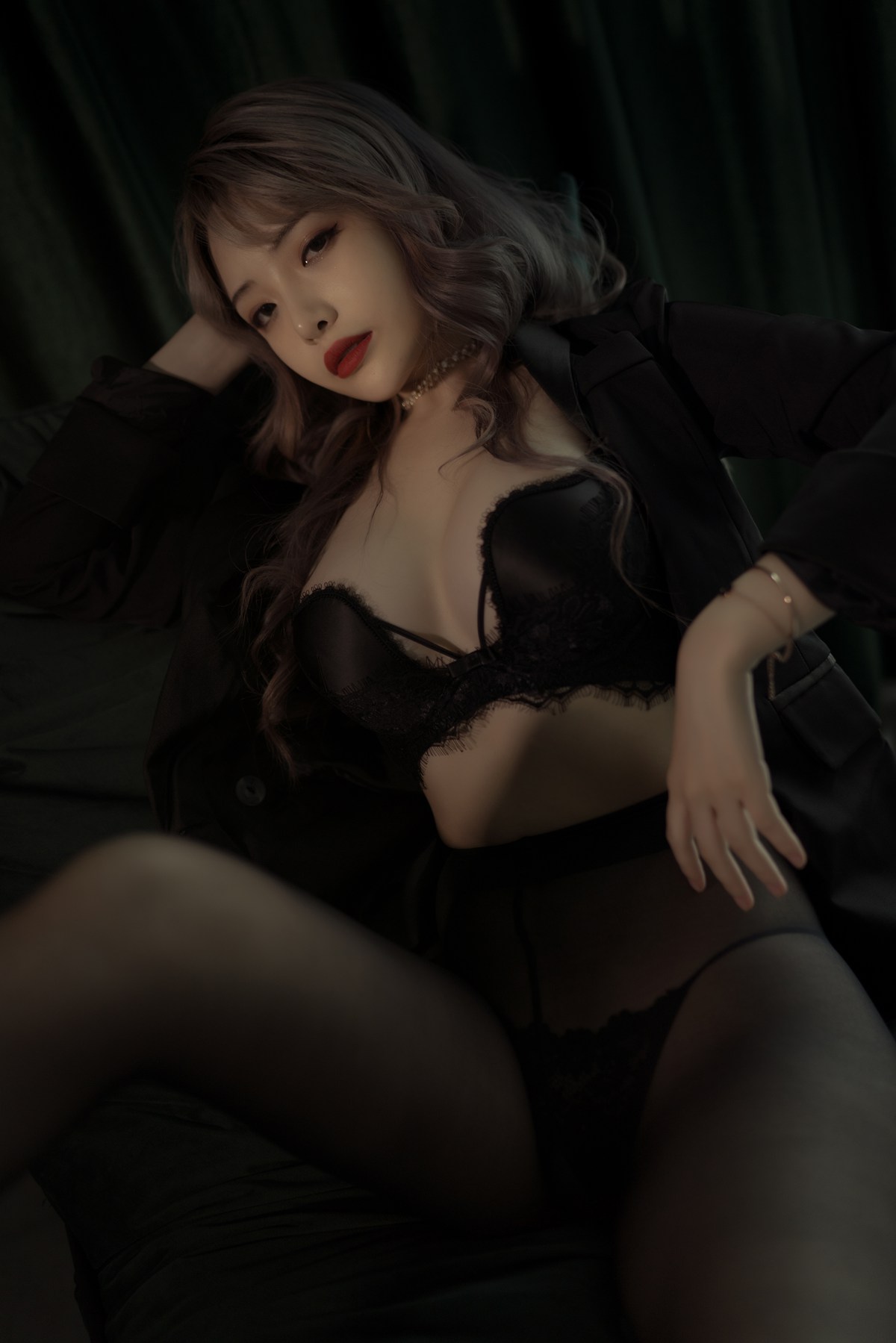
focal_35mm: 35
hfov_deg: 37.9
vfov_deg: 54.4
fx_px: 1306
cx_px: 448
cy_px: 672
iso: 160
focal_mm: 35
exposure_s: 1/200
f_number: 1.6
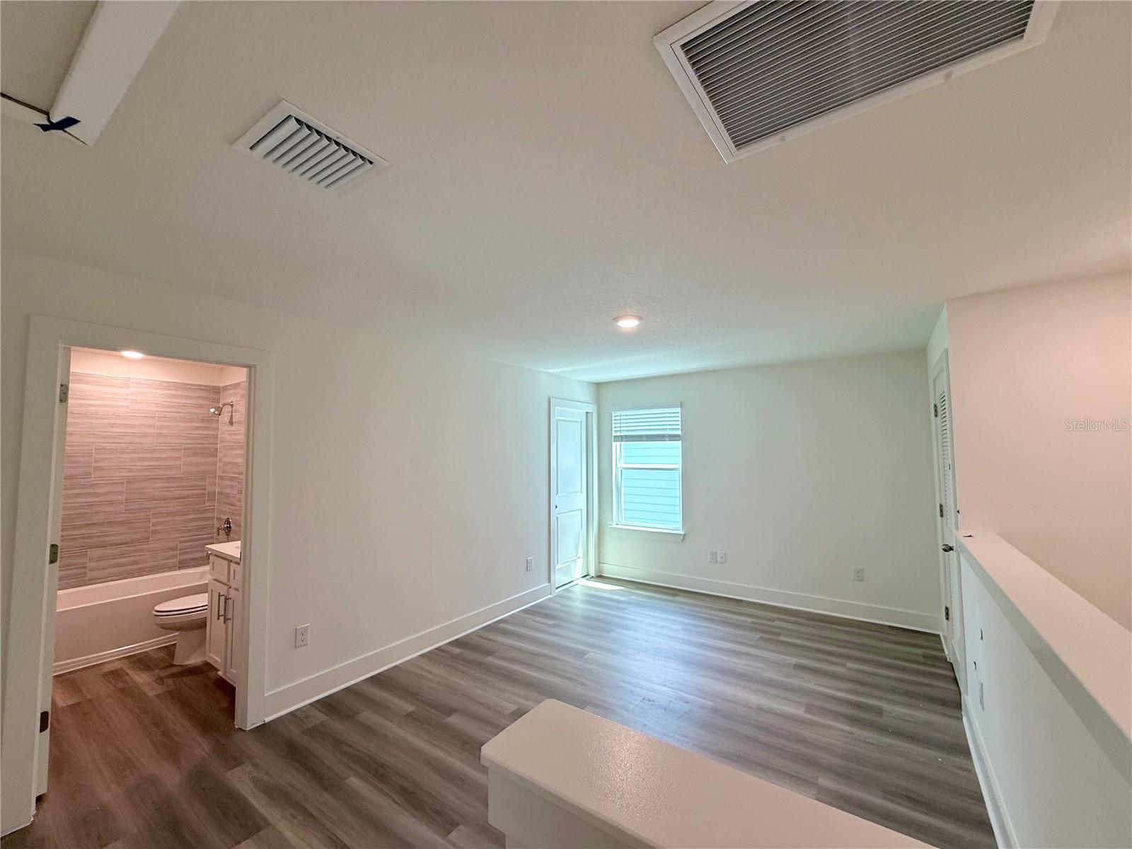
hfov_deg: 102.1
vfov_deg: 85.7
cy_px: 424
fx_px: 458
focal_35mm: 14
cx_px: 566
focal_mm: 2.22
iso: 80
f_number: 2.2
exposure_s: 1/120
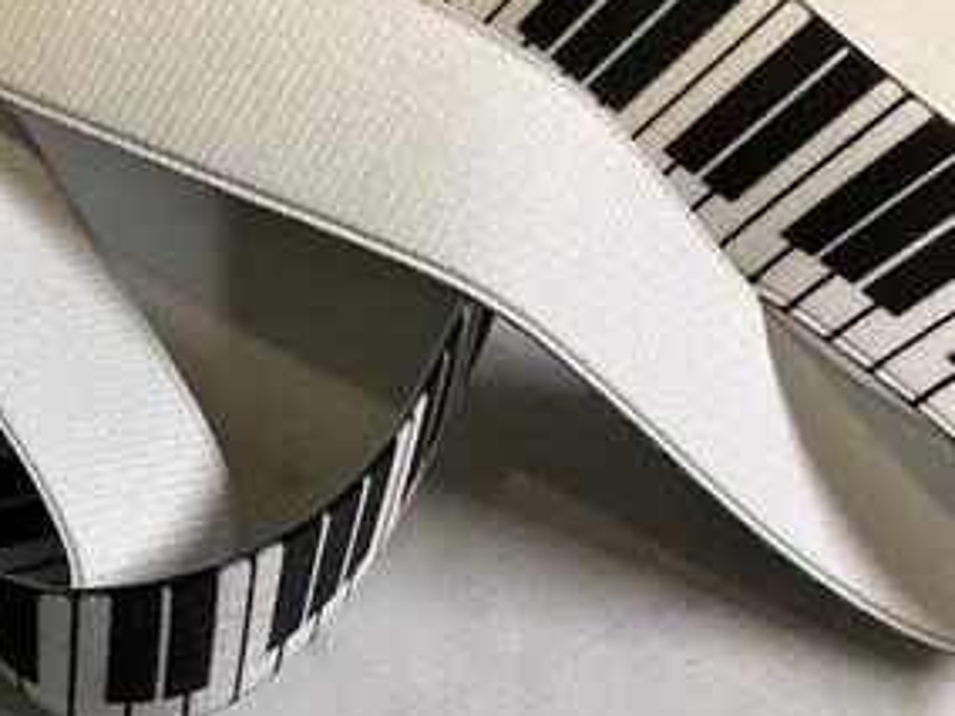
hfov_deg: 18.5
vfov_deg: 15.7
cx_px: -545
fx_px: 2538
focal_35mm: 92
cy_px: 741
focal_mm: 3
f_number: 1.8
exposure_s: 1/50
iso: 125
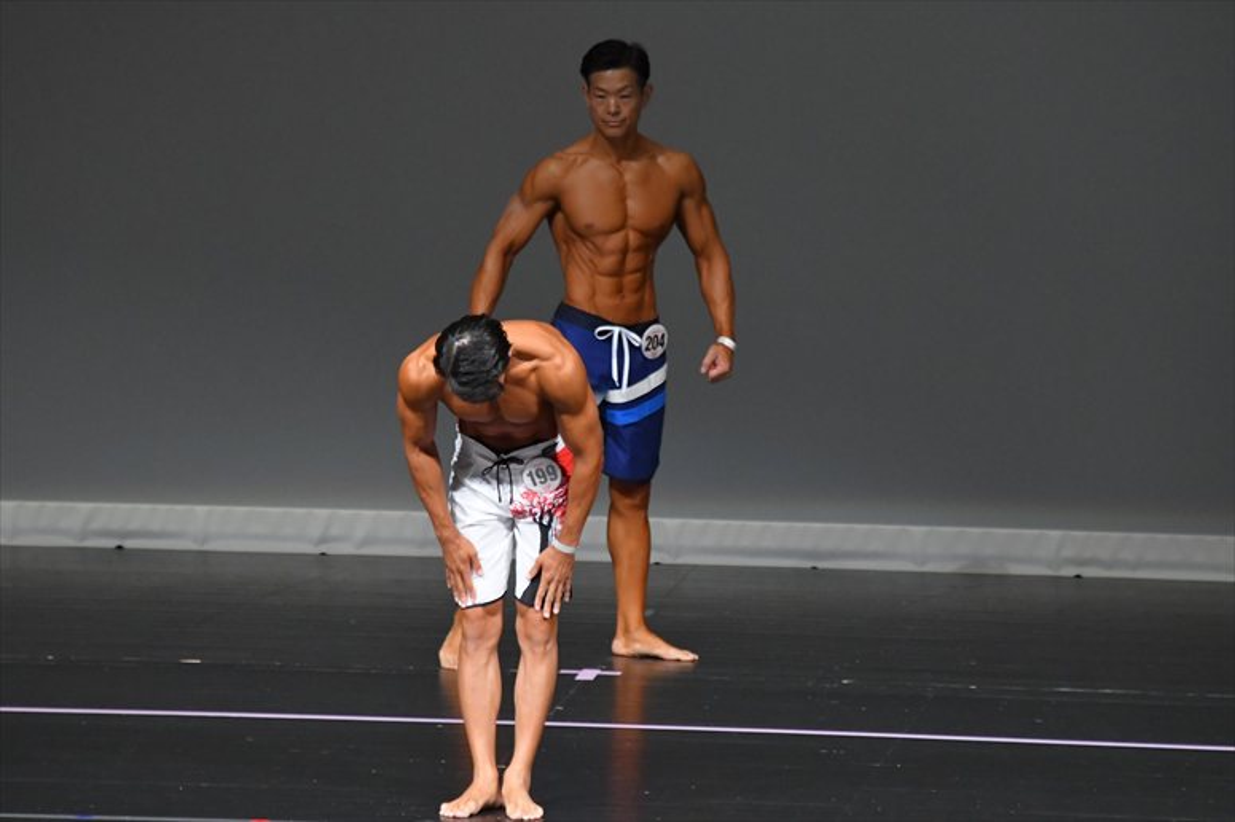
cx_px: 618
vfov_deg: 4.0
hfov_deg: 6.0
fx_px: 11830
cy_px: 411
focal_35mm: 345
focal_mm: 230
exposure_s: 1/400
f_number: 5.6
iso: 4000
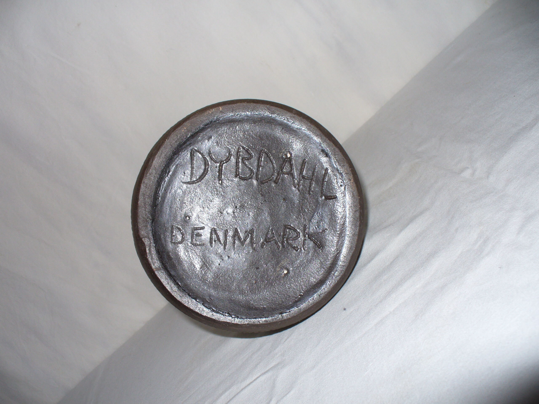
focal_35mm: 37
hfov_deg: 50.1
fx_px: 576
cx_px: 270
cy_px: 202
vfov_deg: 38.7
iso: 80
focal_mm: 6.1
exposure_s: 1/30
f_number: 2.8
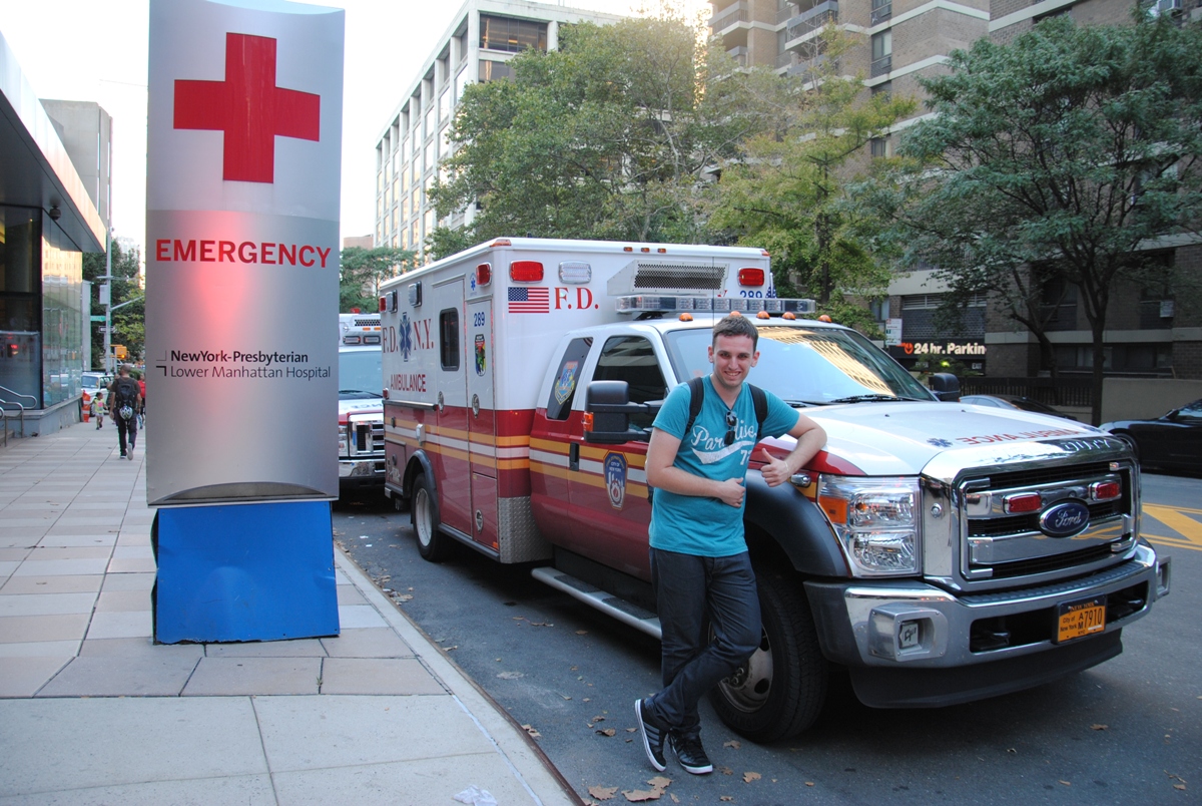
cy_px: 403
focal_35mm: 27
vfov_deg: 48.1
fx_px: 903
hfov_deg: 67.3
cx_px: 601
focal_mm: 18
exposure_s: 1/60
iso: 200
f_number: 4
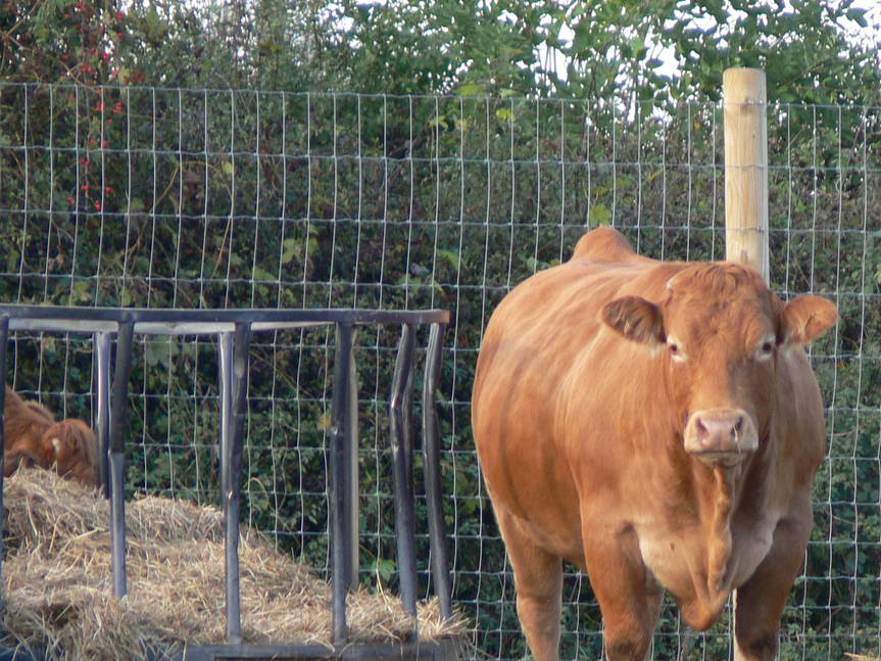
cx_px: 686
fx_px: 19823
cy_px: 490
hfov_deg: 2.5
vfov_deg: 1.9
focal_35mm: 779
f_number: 4
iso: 80
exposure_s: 1/80
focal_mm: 88.8
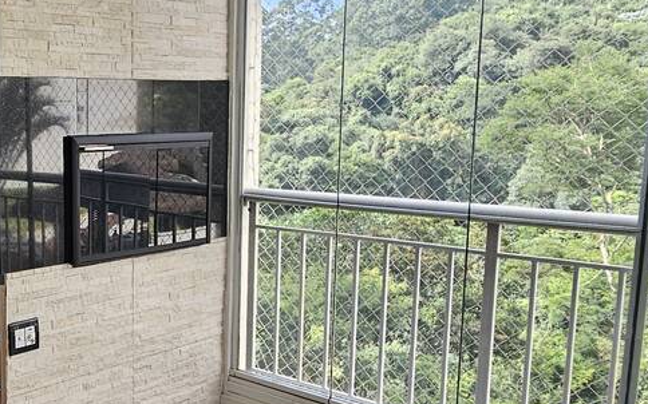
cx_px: 56
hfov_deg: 43.7
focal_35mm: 41
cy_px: 242
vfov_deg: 31.1
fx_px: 724
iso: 50
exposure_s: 1/120
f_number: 2.2
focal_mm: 2.2
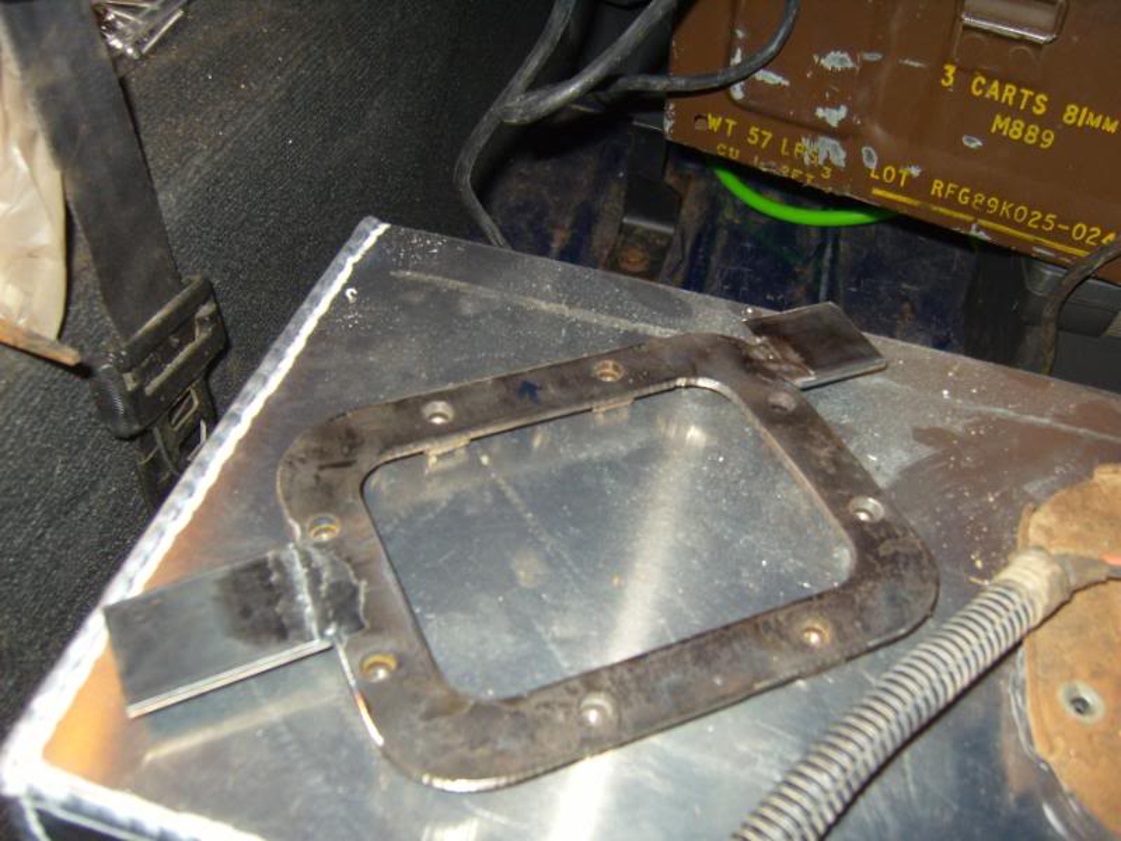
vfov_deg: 40.7
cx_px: 560
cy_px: 420
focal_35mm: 35
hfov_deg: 52.6
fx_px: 1133
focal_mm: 7.4
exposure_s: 1/30
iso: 100
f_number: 2.8
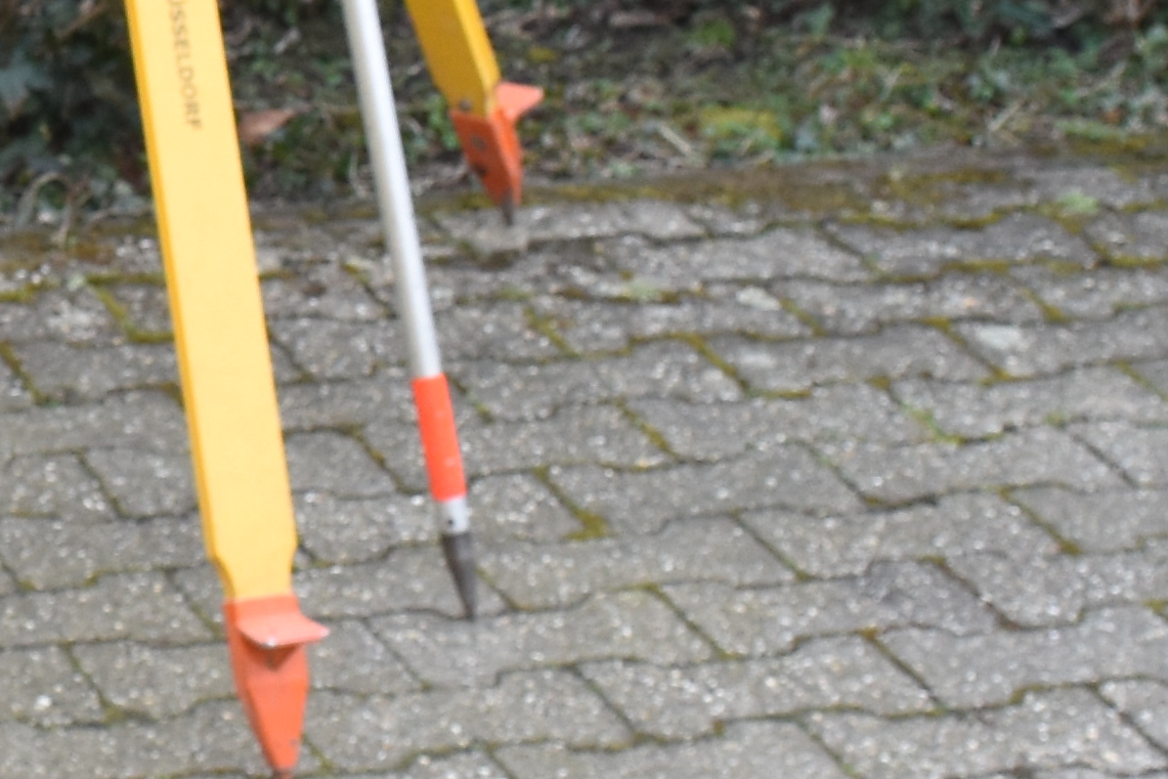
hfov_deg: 14.0
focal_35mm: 142
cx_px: -251
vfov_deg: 9.6
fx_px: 4607
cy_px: -85
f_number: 5.6
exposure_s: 1/125
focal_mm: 18
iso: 400
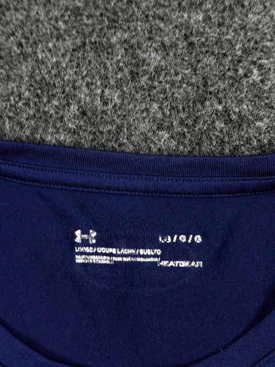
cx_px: 138
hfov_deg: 30.3
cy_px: 184
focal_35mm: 48
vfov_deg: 39.7
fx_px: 508
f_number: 1.78
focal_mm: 6.76
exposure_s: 1/50
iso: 160
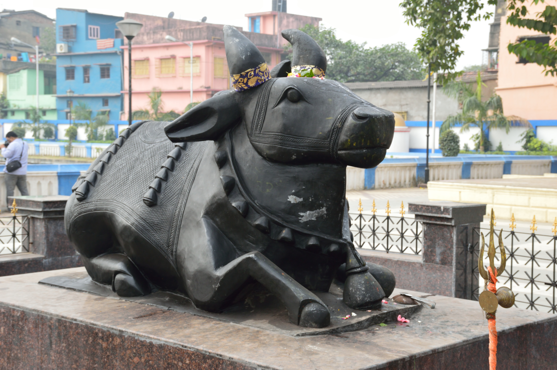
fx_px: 928
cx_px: 278
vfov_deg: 22.6
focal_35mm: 60
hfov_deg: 33.4
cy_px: 185
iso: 400
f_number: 10
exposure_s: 1/200
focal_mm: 40
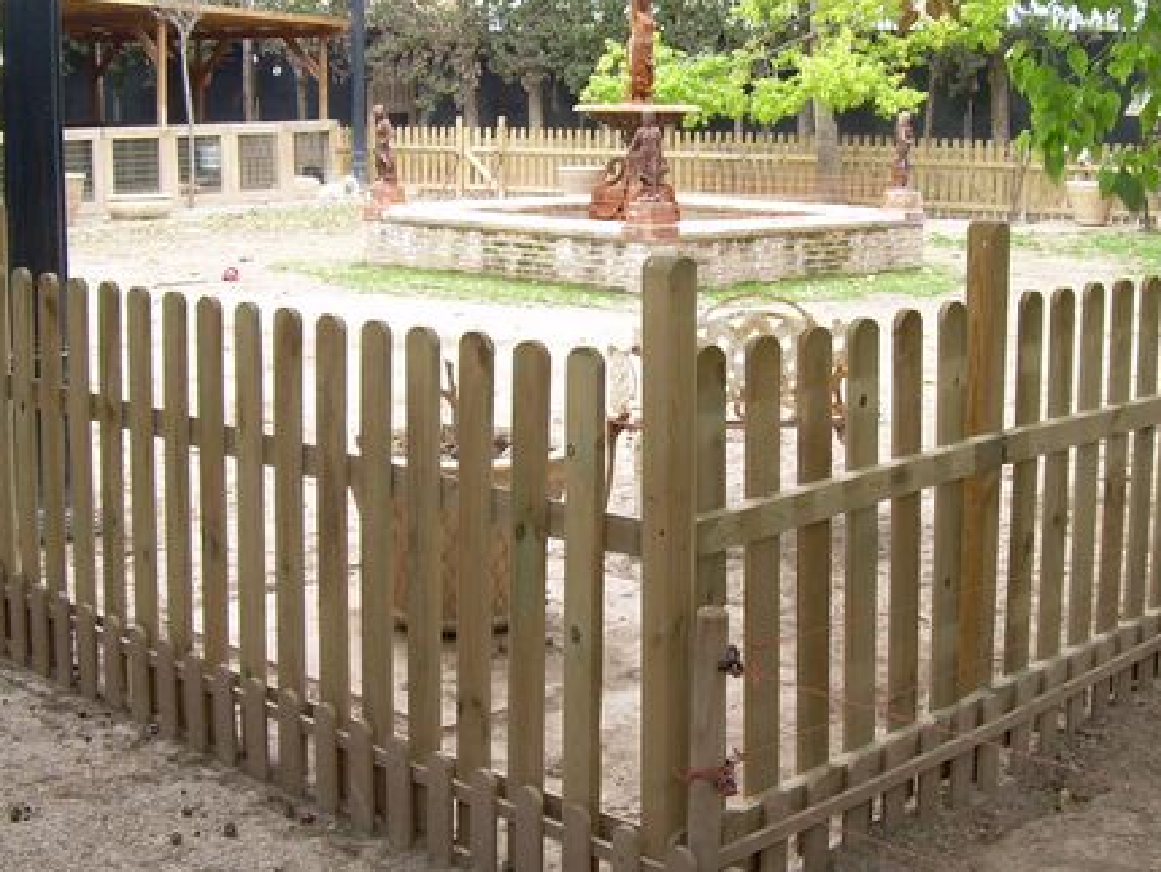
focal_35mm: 53
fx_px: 1779
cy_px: 337
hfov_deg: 36.1
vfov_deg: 27.5
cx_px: 621
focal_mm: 6.3
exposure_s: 1/65.4
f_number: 2.8
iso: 50
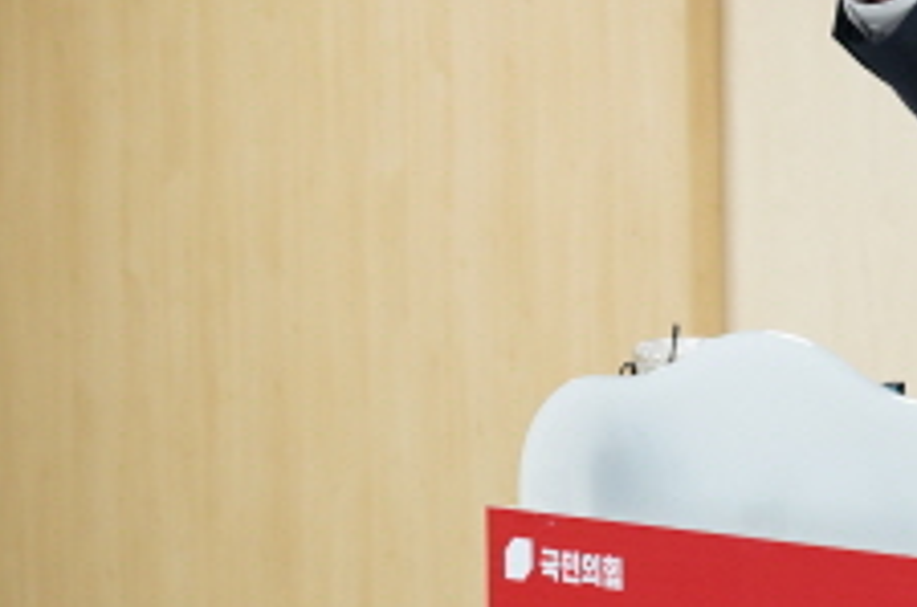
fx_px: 4753
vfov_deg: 7.3
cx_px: 1210
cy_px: 134
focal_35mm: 187
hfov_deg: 10.8
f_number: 4.5
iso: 4000
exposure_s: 1/250
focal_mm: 70
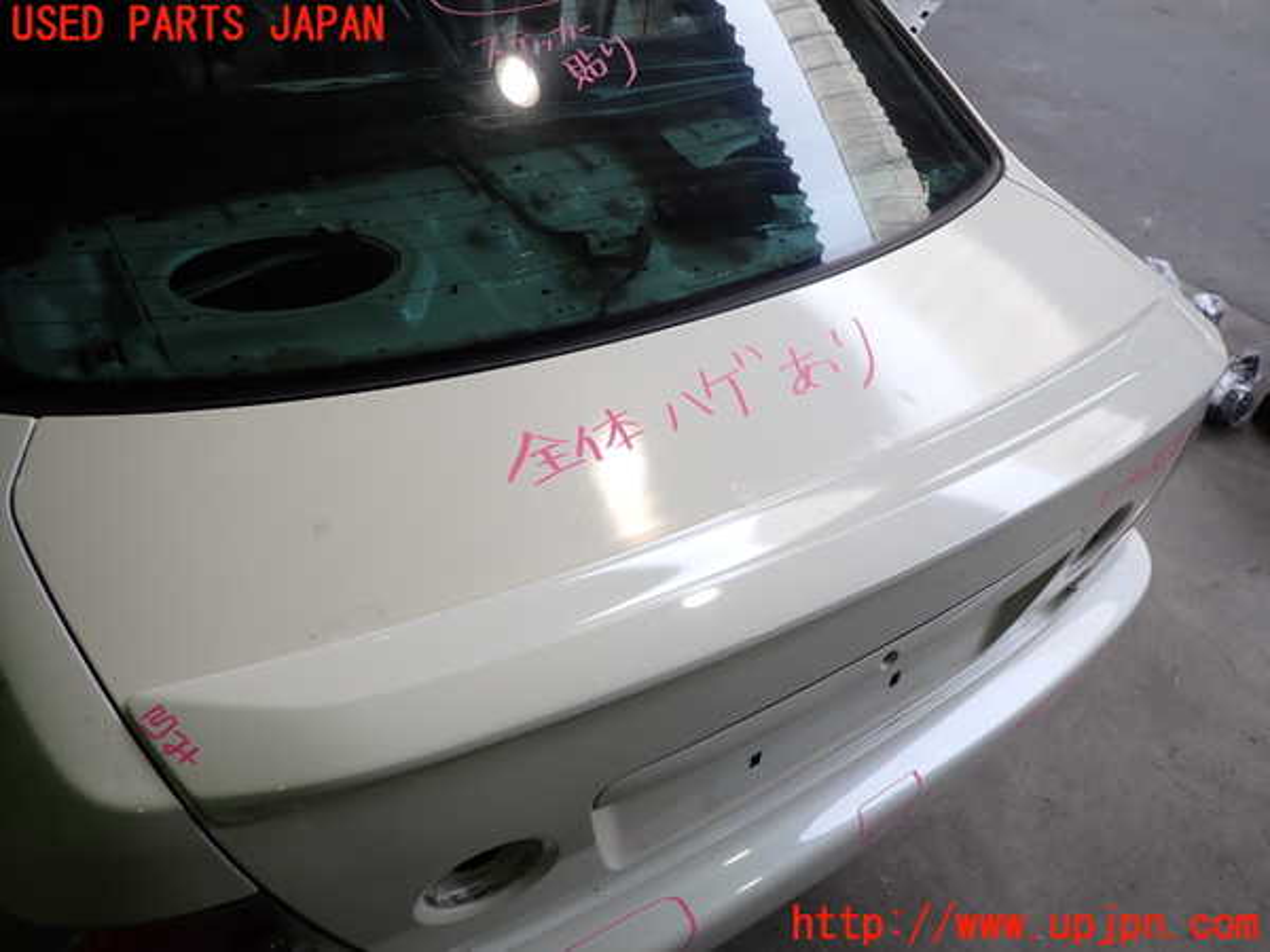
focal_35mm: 25
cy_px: 476
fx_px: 917
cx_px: 635
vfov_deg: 54.9
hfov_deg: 69.4
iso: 100
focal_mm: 4.5
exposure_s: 1/200
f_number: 2
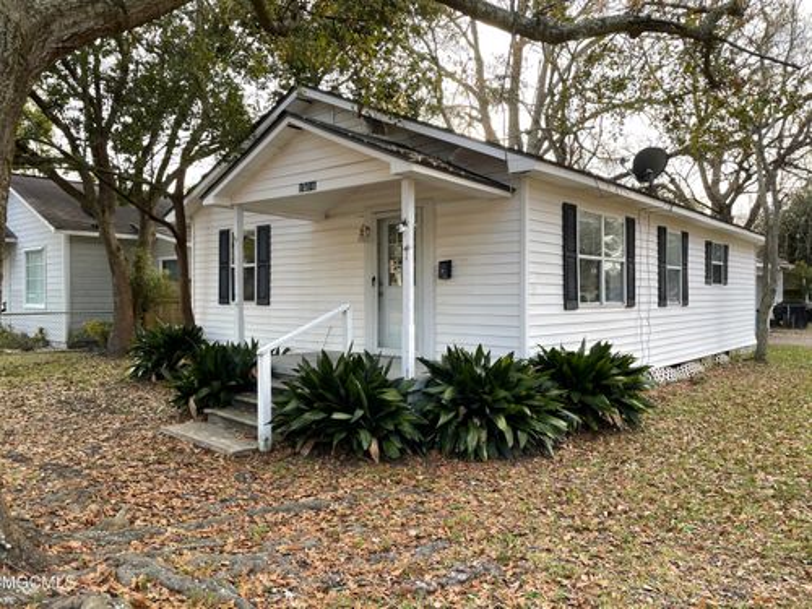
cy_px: 304
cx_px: 406
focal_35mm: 26
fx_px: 610
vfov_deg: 53.1
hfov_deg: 67.3
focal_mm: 4.2
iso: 32
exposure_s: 1/187
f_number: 1.6
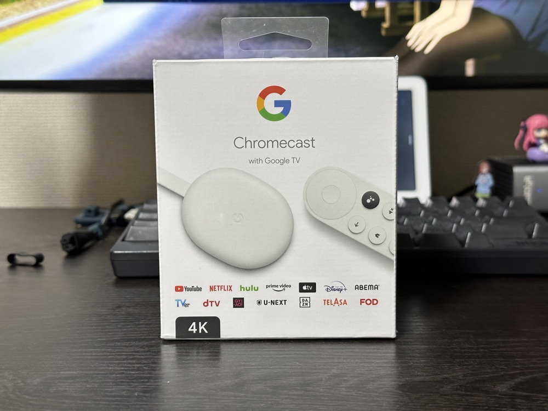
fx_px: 760
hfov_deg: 39.7
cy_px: 206
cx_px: 274
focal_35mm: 48
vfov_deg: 30.3
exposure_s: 1/59
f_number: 1.78
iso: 160
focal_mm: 6.86
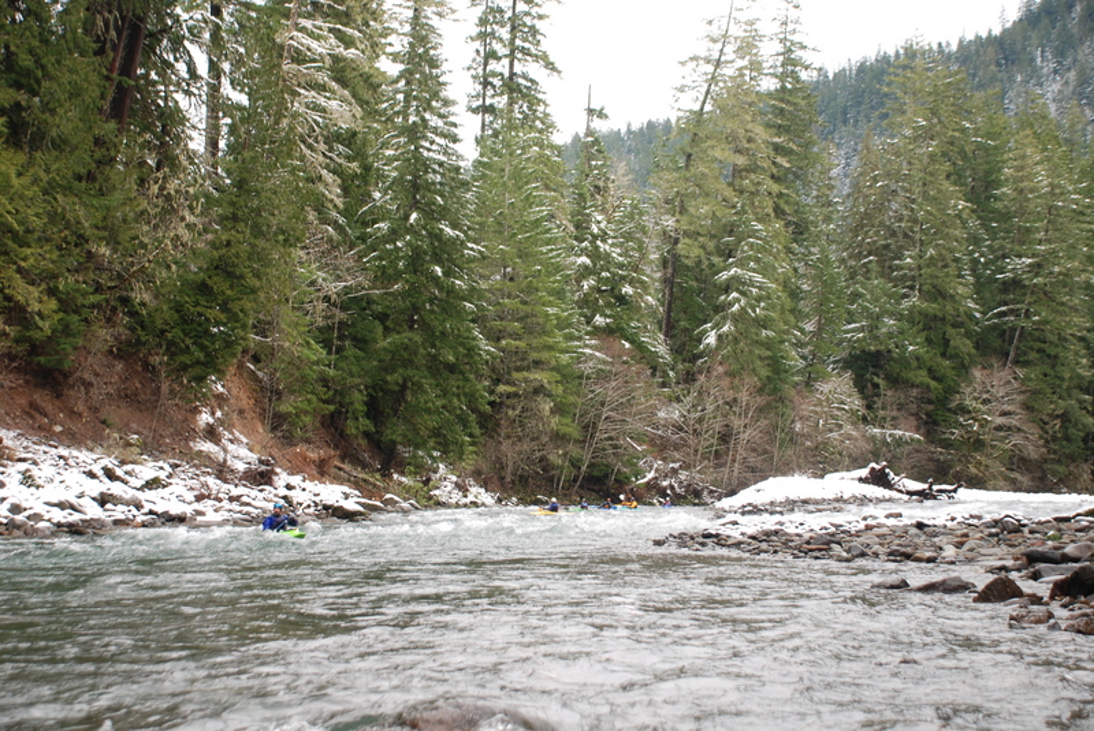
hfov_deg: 41.1
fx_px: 1460
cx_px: 547
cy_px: 366
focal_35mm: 48
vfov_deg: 28.1
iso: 160
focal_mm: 32
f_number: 4.5
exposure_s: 1/80
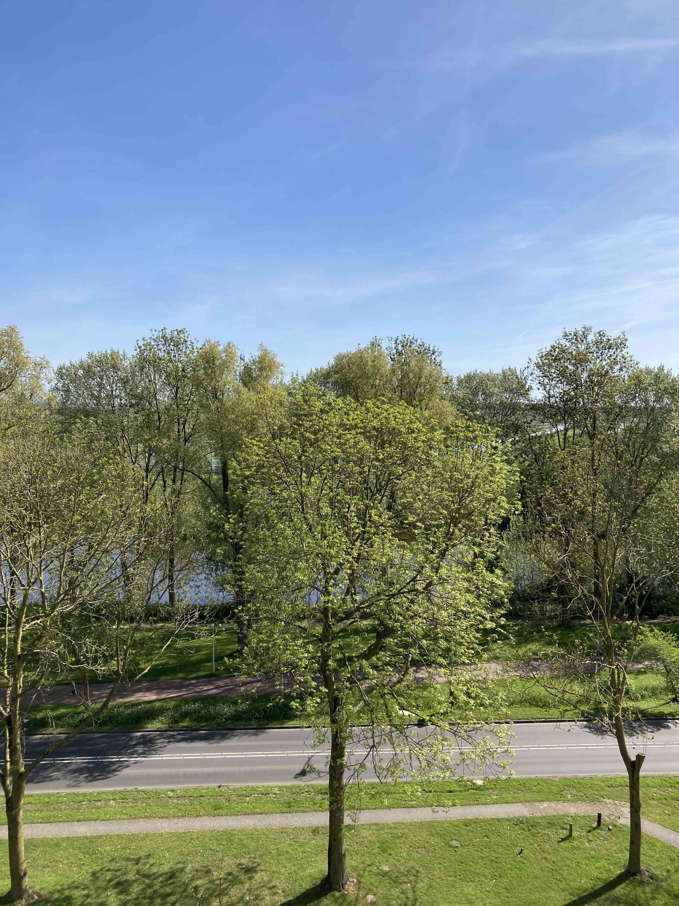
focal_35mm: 28
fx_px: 732
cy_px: 453
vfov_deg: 63.4
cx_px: 340
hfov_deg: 49.7
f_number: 1.8
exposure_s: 1/2288
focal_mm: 3.99
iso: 20
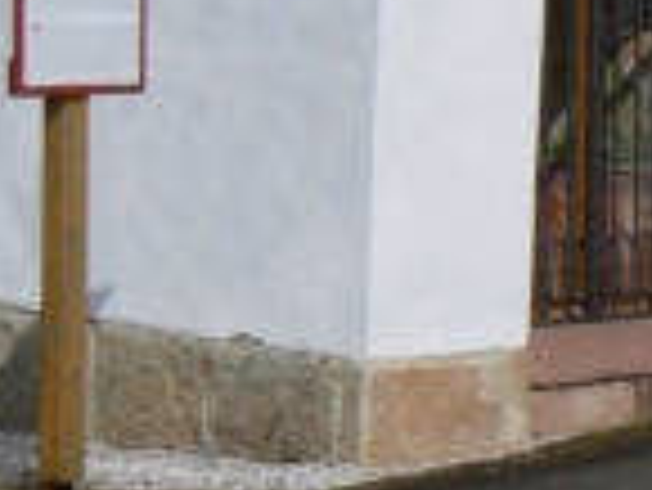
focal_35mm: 124
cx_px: 603
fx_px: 2338
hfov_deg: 15.7
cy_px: -92
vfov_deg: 11.7
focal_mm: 6
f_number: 8
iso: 80
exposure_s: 1/800
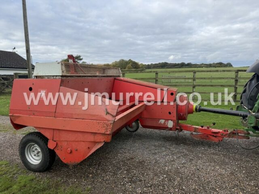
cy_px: 97
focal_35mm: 24
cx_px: 130
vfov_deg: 56.8
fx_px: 180
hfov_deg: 71.6
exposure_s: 1/2053
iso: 80
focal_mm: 6.76
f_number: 1.78
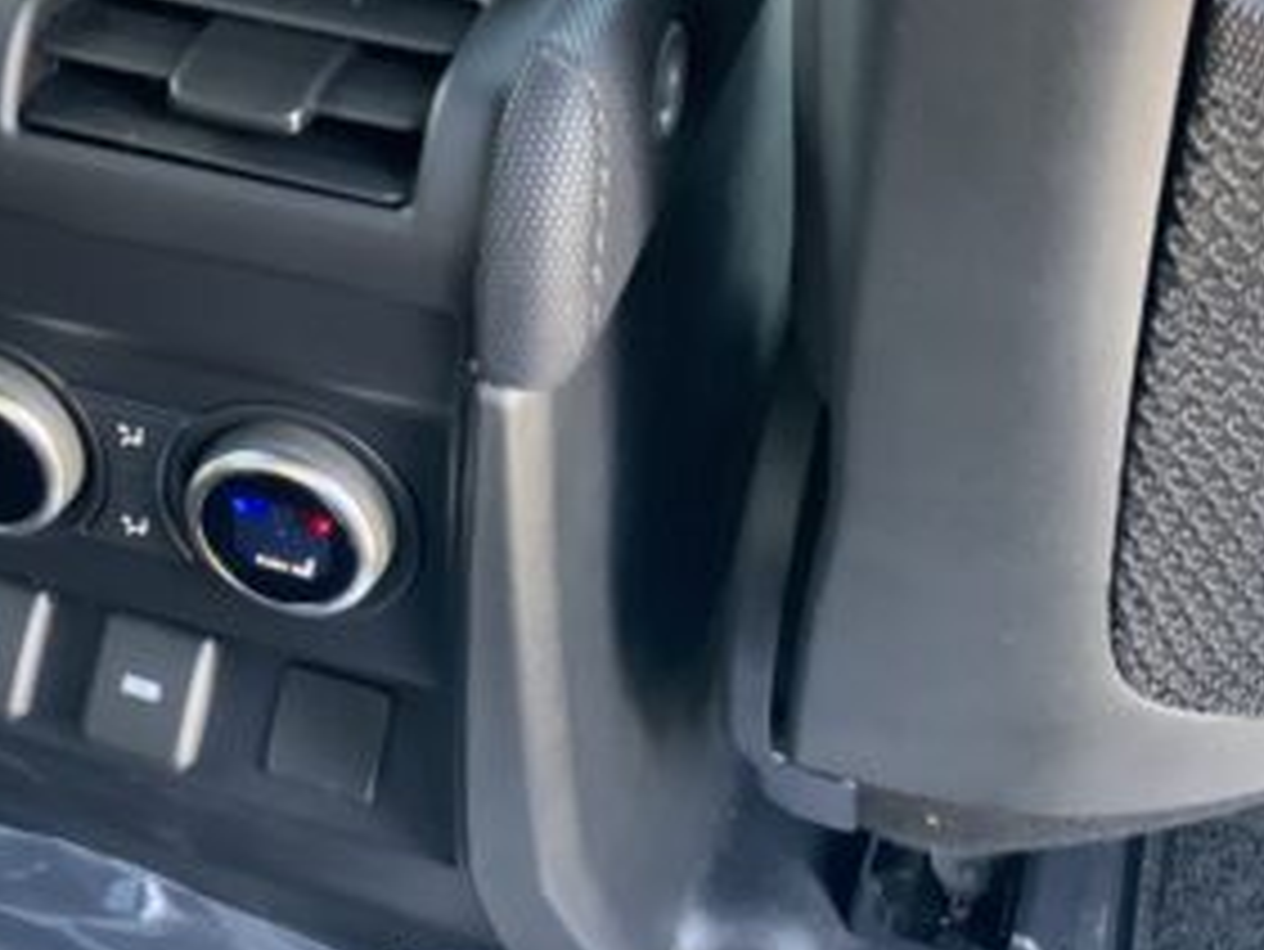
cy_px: 356
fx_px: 2411
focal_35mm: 66
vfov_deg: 22.2
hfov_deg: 28.3
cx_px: 130
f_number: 1.8
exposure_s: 1/43
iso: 160
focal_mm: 3
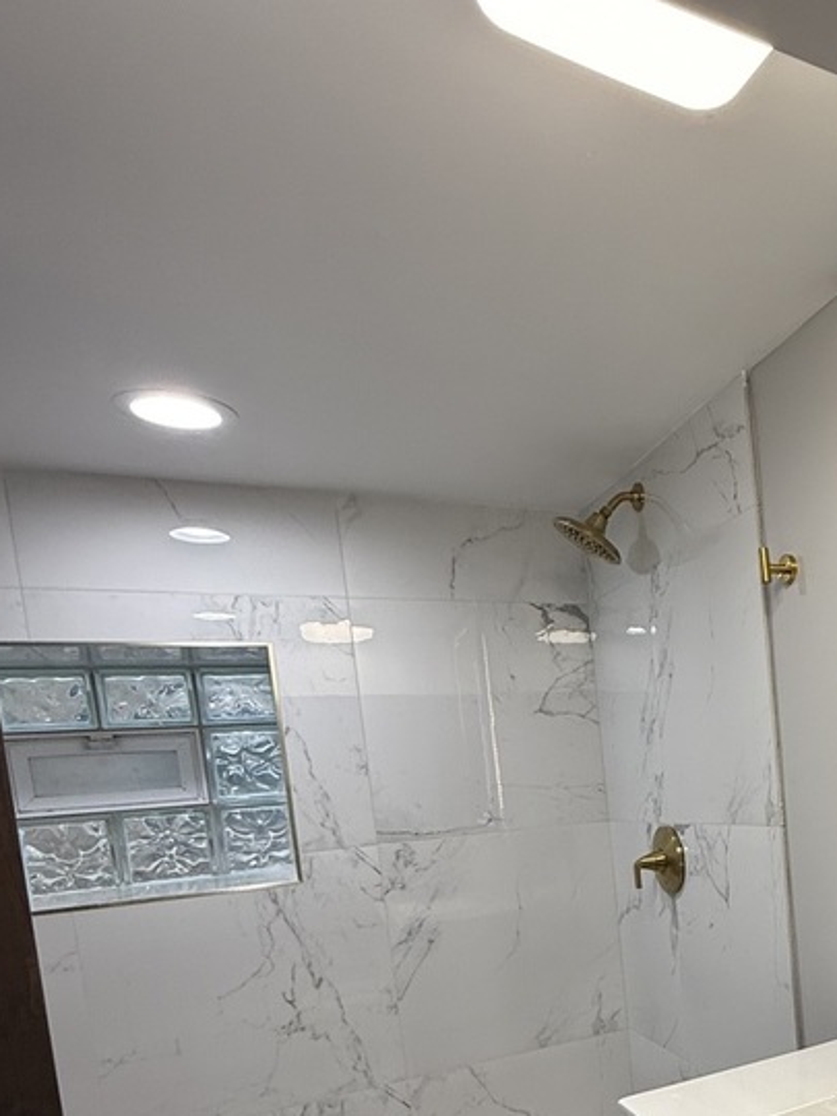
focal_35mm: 28
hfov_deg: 43.6
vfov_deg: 59.7
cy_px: 851
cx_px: 812
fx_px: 903
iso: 125
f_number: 2.2
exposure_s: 1/120
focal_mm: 2.22
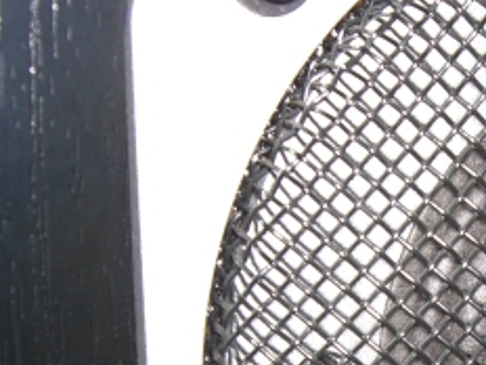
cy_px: 357
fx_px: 1474
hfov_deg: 18.1
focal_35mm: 105
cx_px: 526
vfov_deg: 13.9
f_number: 2.7
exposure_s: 1/60
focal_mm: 6.2
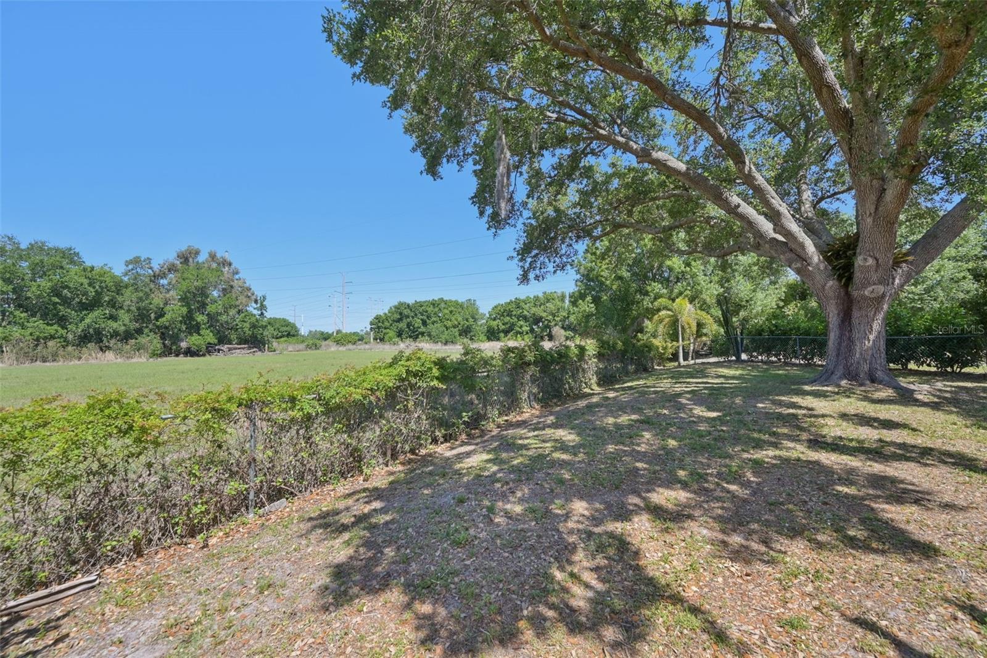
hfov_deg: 104.3
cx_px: 494
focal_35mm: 14
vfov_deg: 81.2
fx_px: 384
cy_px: 329
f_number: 8
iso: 400
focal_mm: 14
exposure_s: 1/640
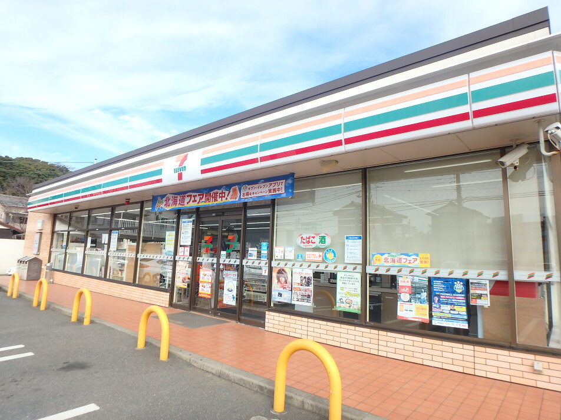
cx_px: 280
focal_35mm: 21
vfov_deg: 63.4
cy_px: 210
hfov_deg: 79.0
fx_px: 340
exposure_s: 1/500
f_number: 3.5
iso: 125
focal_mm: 3.7
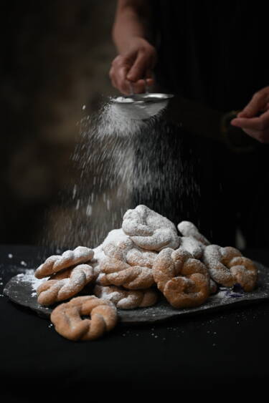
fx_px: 1178
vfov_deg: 19.5
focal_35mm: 105
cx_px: 134
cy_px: 202
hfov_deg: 13.0
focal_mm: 105
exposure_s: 1/125
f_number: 2.8
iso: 1250
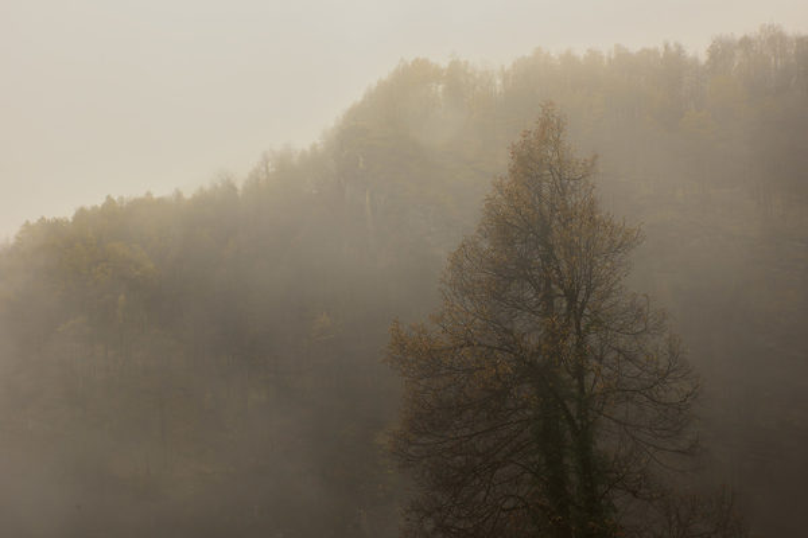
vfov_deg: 31.9
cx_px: 404
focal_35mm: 42
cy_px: 269
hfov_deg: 46.4
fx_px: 943
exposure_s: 1/50
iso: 320
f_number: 11
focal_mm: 42
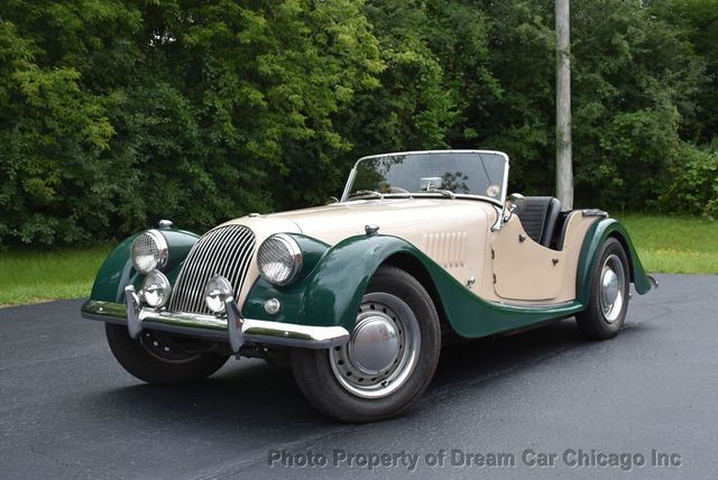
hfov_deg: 41.1
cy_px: 240
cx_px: 359
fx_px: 958
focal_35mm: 48
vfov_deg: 28.1
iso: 400
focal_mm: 32
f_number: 8
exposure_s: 1/500
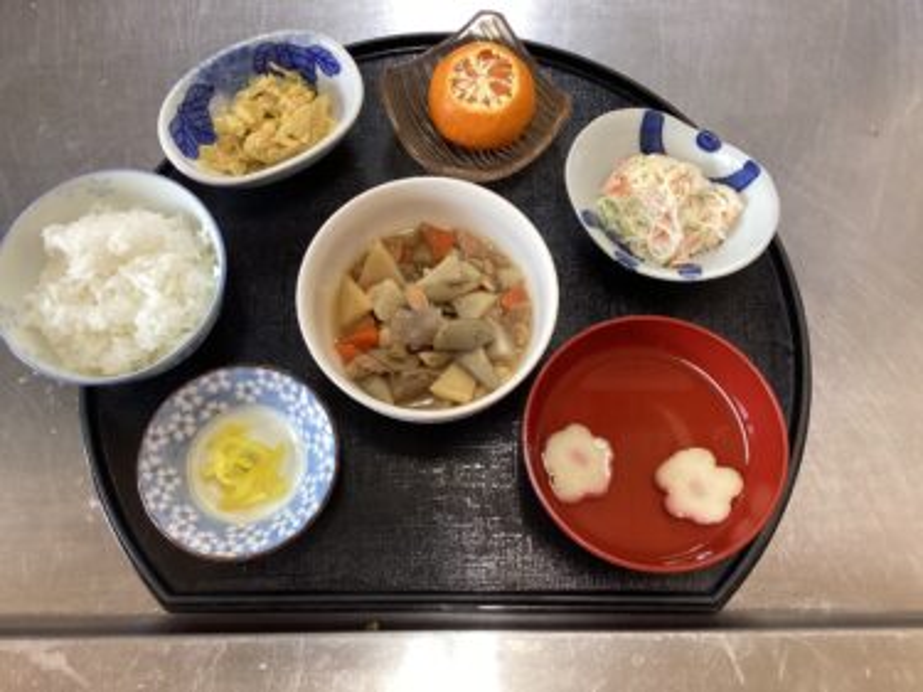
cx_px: 462
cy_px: 346
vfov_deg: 45.4
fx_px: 826
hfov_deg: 58.4
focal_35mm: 31
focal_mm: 3.3
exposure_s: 1/50
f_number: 2.4
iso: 160
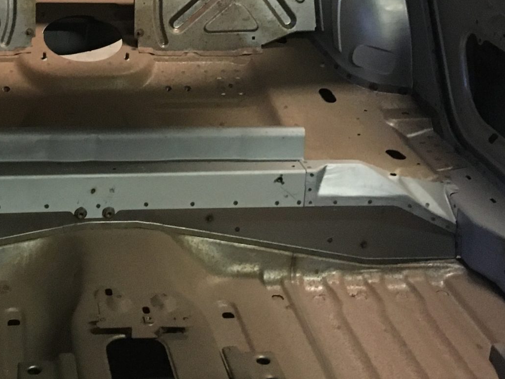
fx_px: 1050
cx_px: 129
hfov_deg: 26.7
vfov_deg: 19.8
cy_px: 3
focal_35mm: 72
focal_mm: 4.15
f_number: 2.2
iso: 250
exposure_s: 1/17
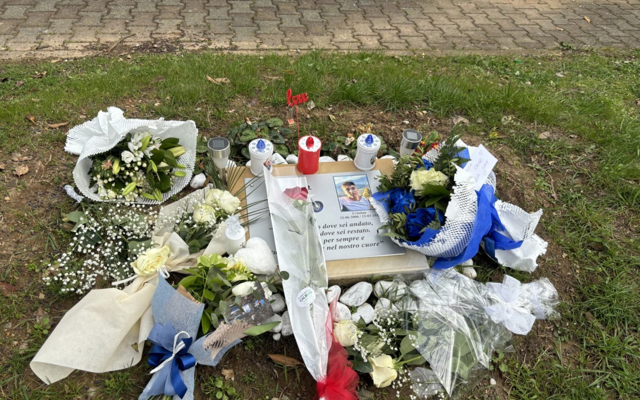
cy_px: 225
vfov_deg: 44.4
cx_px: 315
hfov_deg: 66.5
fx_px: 488
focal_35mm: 28
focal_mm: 5.96
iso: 50
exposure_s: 1/1667
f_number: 1.6
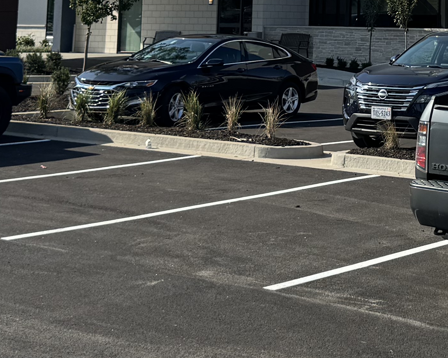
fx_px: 1260
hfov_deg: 19.7
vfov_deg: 15.3
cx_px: 431
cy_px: -122
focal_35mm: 95
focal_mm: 6.76
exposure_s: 1/4608
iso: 80
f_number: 1.78
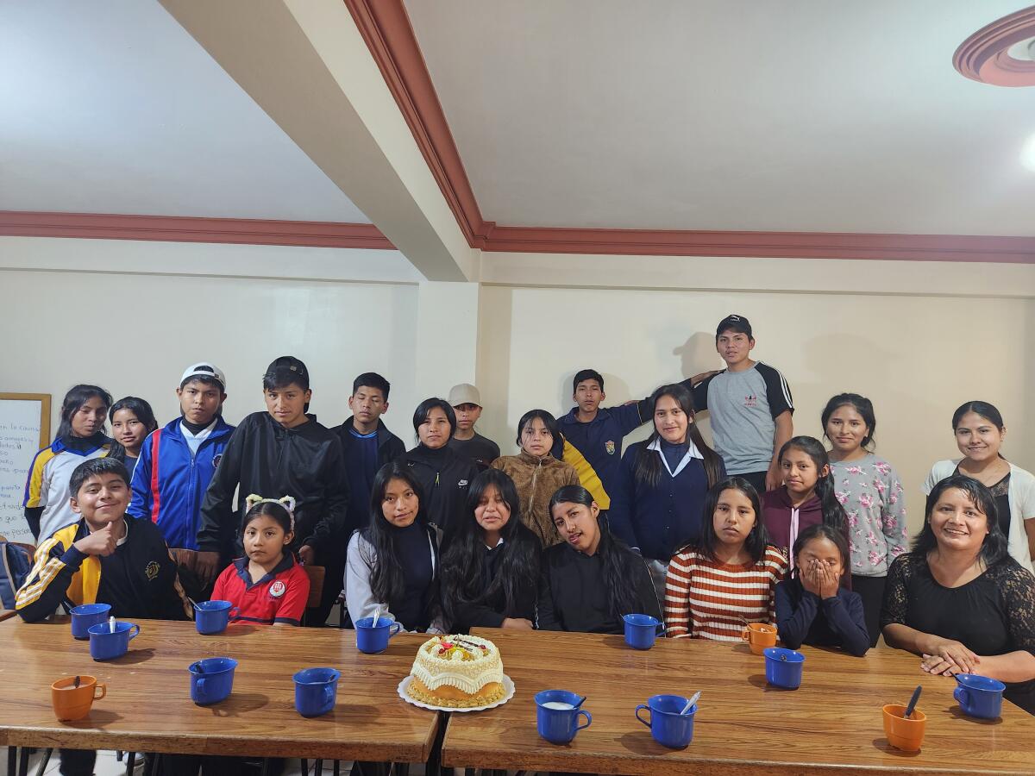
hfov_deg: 73.9
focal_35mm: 23
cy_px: 388
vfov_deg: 58.9
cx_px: 518
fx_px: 688
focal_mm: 5.4
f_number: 1.8
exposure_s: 1/50
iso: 500
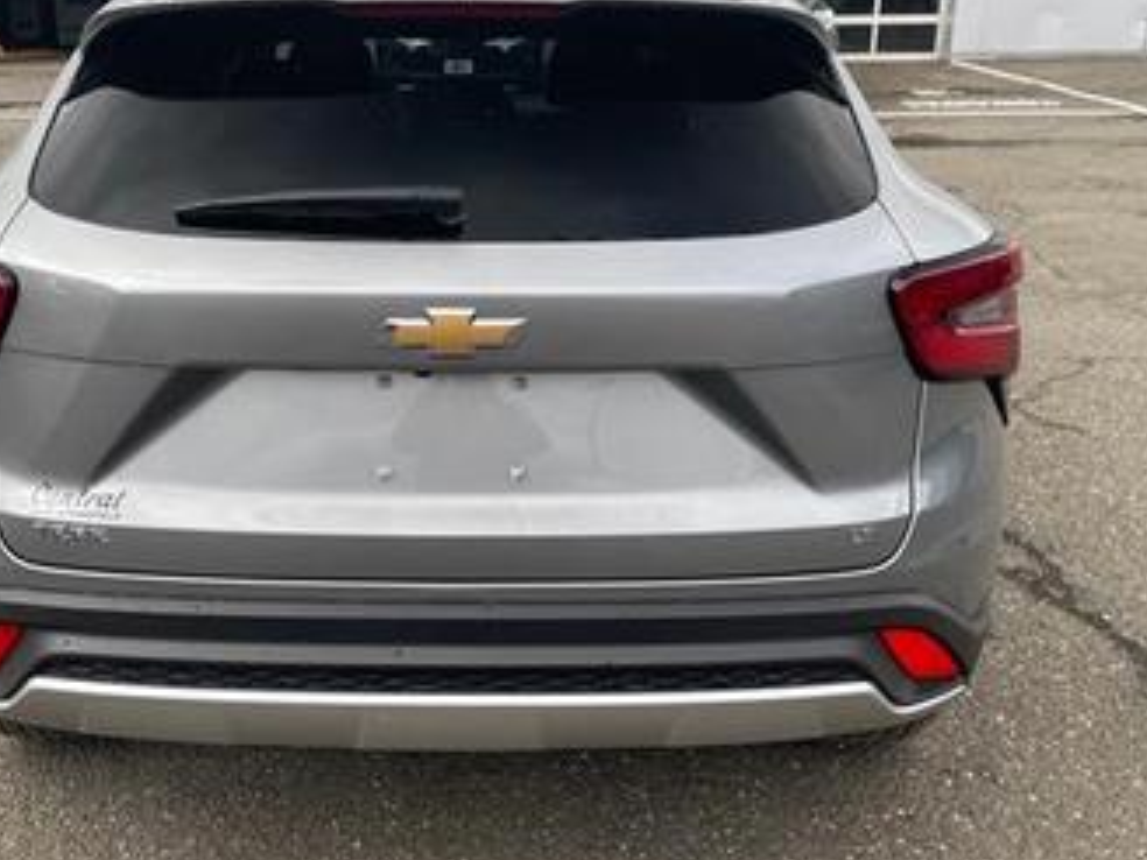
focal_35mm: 40
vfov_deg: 35.9
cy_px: 371
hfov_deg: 46.4
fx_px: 1325
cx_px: 434
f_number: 1.6
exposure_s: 1/509
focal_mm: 4.2
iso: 32
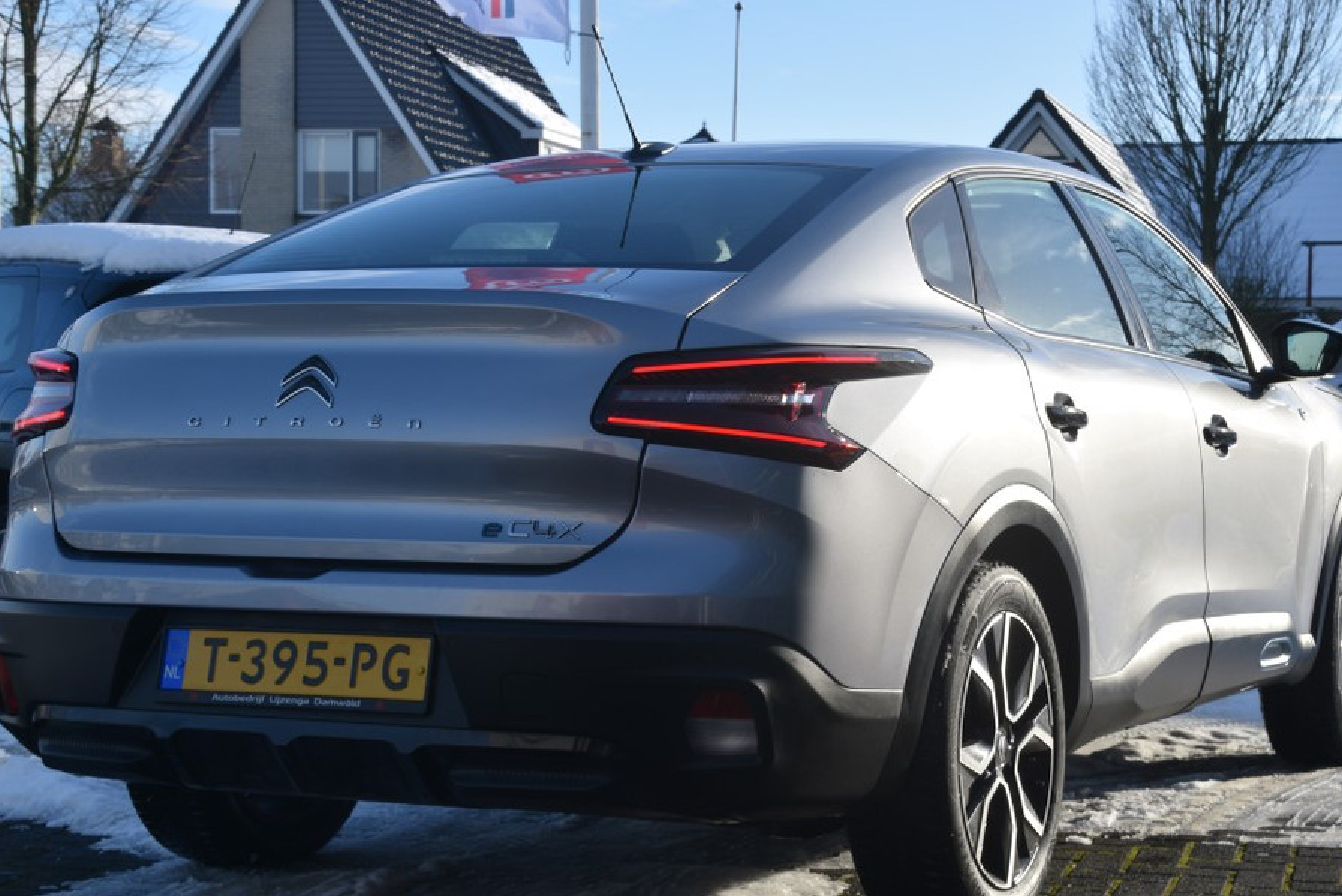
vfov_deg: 18.9
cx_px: 684
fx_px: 2685
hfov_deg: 28.1
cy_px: 428
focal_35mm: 72
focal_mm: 42
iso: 200
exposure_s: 1/320
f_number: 9
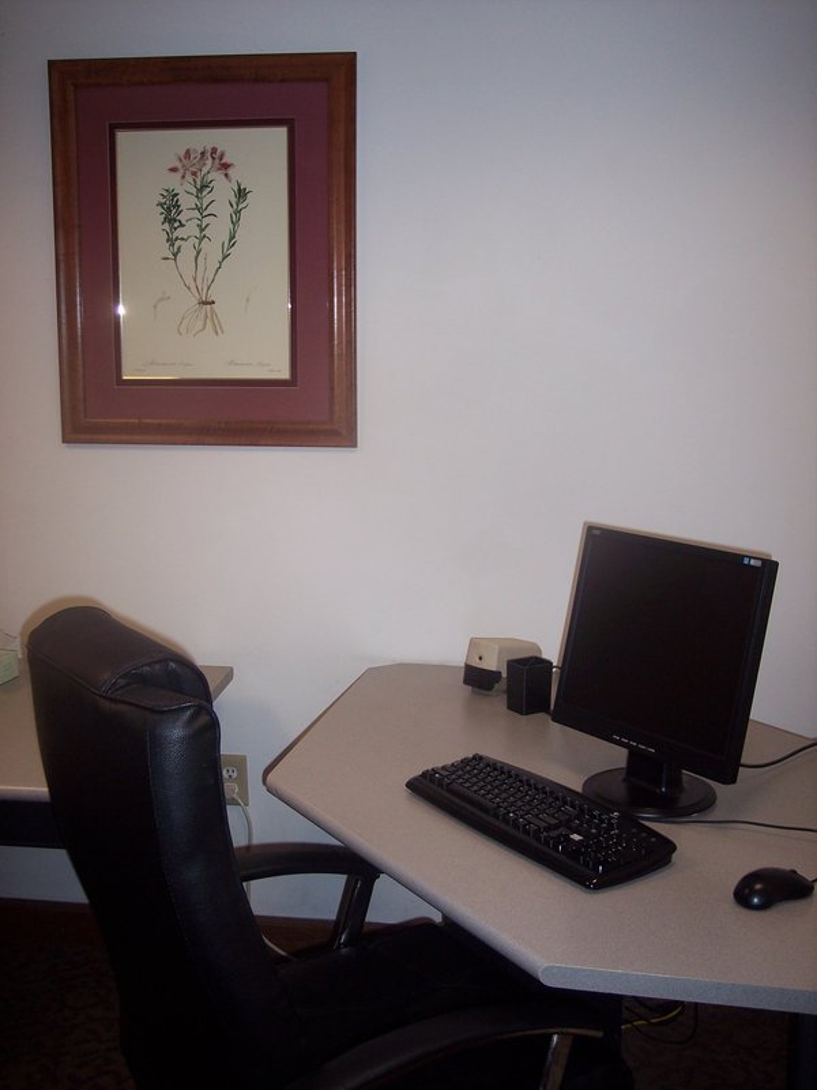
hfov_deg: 36.8
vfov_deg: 47.9
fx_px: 1227
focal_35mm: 39
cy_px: 545
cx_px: 408
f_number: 2.8
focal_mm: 8
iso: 100
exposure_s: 1/60
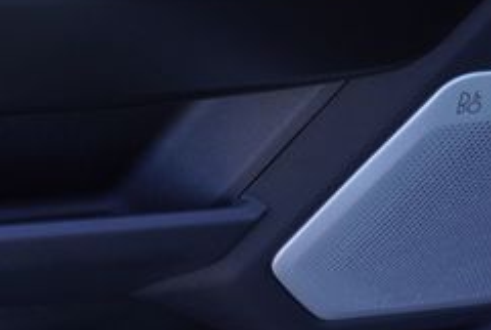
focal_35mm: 64
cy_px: -78
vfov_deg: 19.9
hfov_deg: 31.3
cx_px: 227
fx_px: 875
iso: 100
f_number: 4.5
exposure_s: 1/80
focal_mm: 16
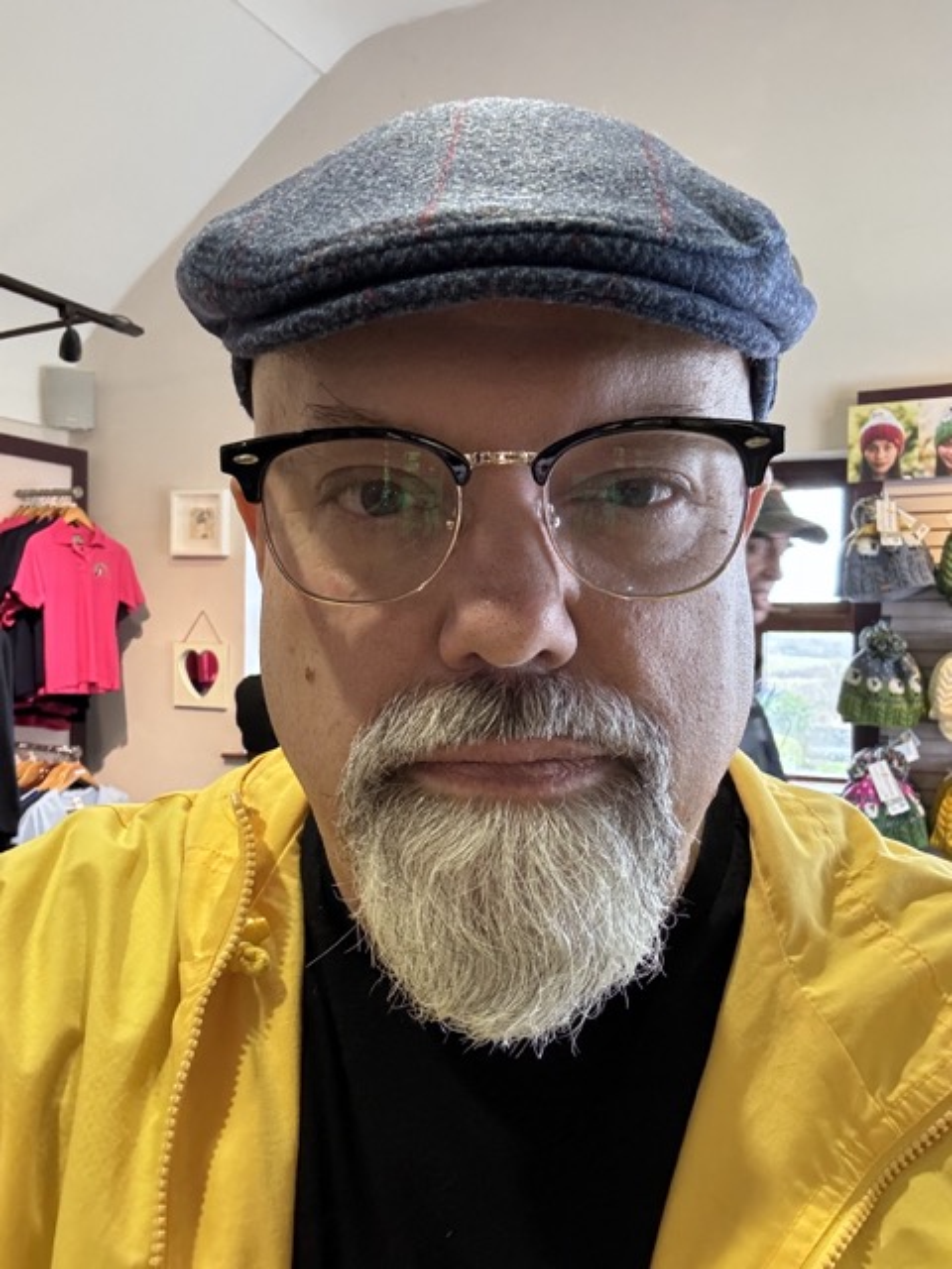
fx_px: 1100
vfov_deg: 60.0
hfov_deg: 46.8
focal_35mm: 30
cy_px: 634
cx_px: 476
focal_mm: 2.69
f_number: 1.9
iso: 500
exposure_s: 1/25
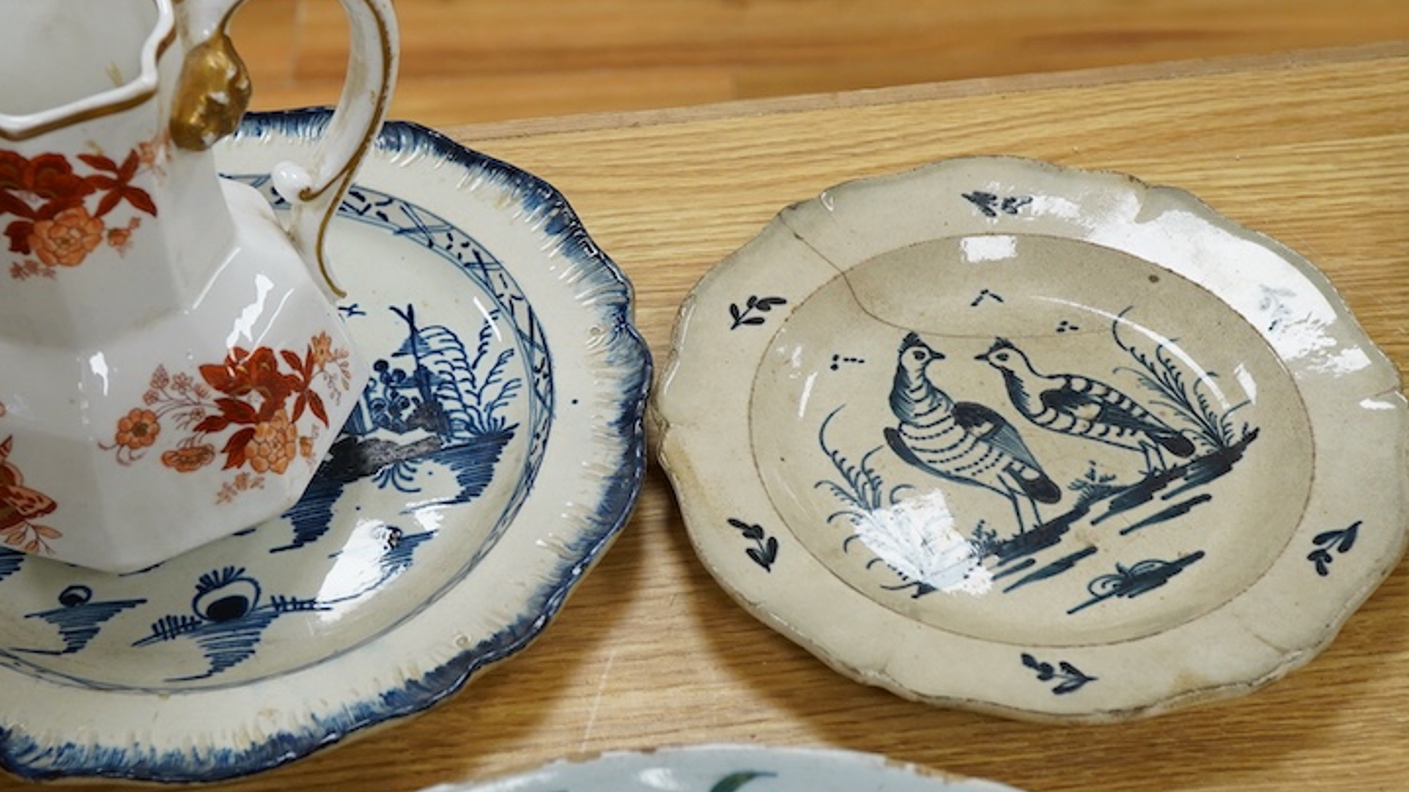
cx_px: 598
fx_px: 2204
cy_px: 390
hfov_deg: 35.4
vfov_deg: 20.4
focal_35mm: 59
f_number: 9
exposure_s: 1/125
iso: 1250
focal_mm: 30
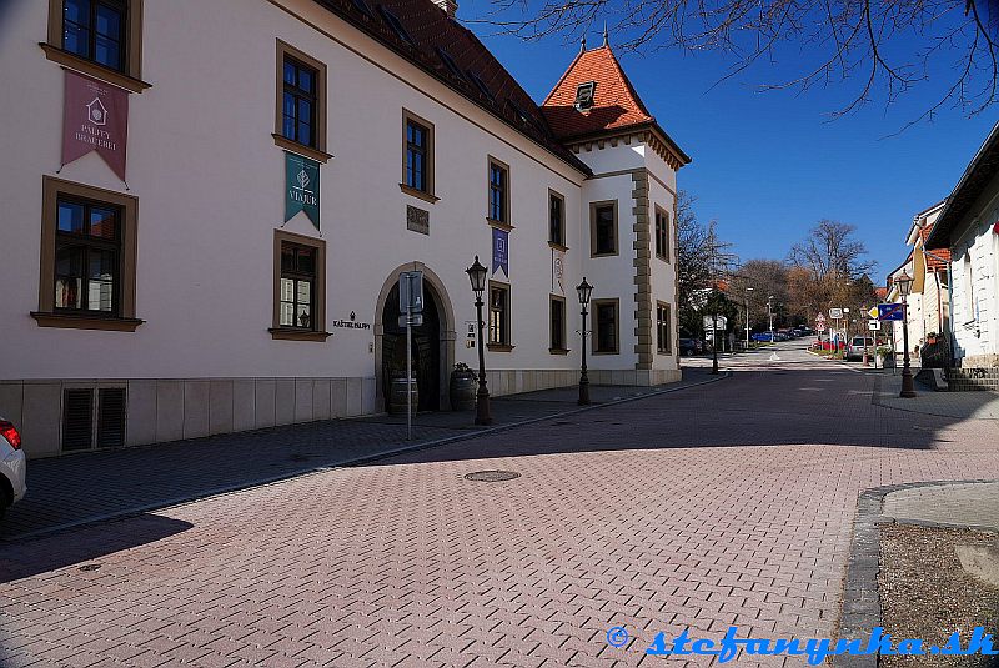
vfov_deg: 53.2
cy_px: 334
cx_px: 500
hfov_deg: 73.7
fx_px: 667
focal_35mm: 24
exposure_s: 1/80
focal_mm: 24
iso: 100
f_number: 8
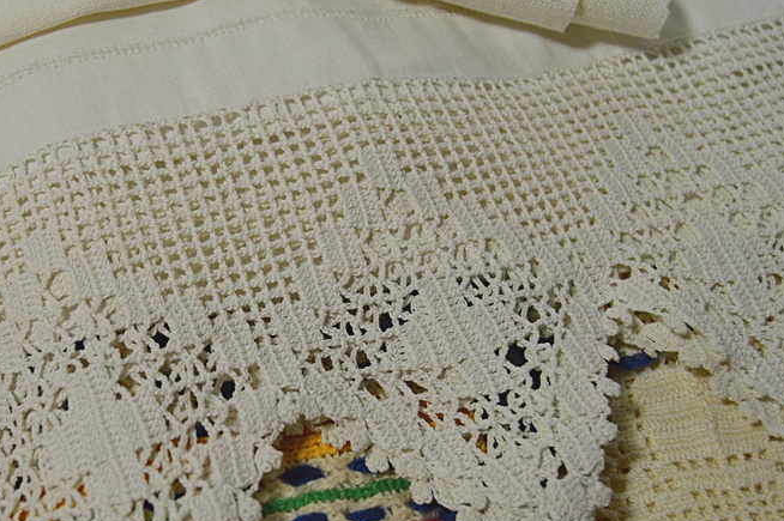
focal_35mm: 53
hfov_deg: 36.9
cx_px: 211
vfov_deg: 25.6
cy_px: 263
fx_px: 1148
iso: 400
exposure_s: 1/100
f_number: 5
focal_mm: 23
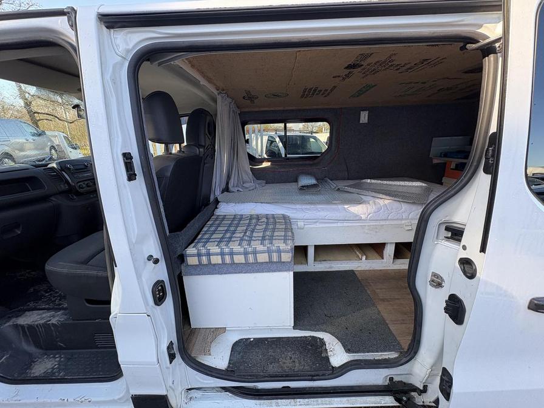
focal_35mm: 14
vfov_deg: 85.7
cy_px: 204
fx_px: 220
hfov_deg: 102.1
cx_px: 272
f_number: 2.2
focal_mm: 2.22
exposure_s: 1/99
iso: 50
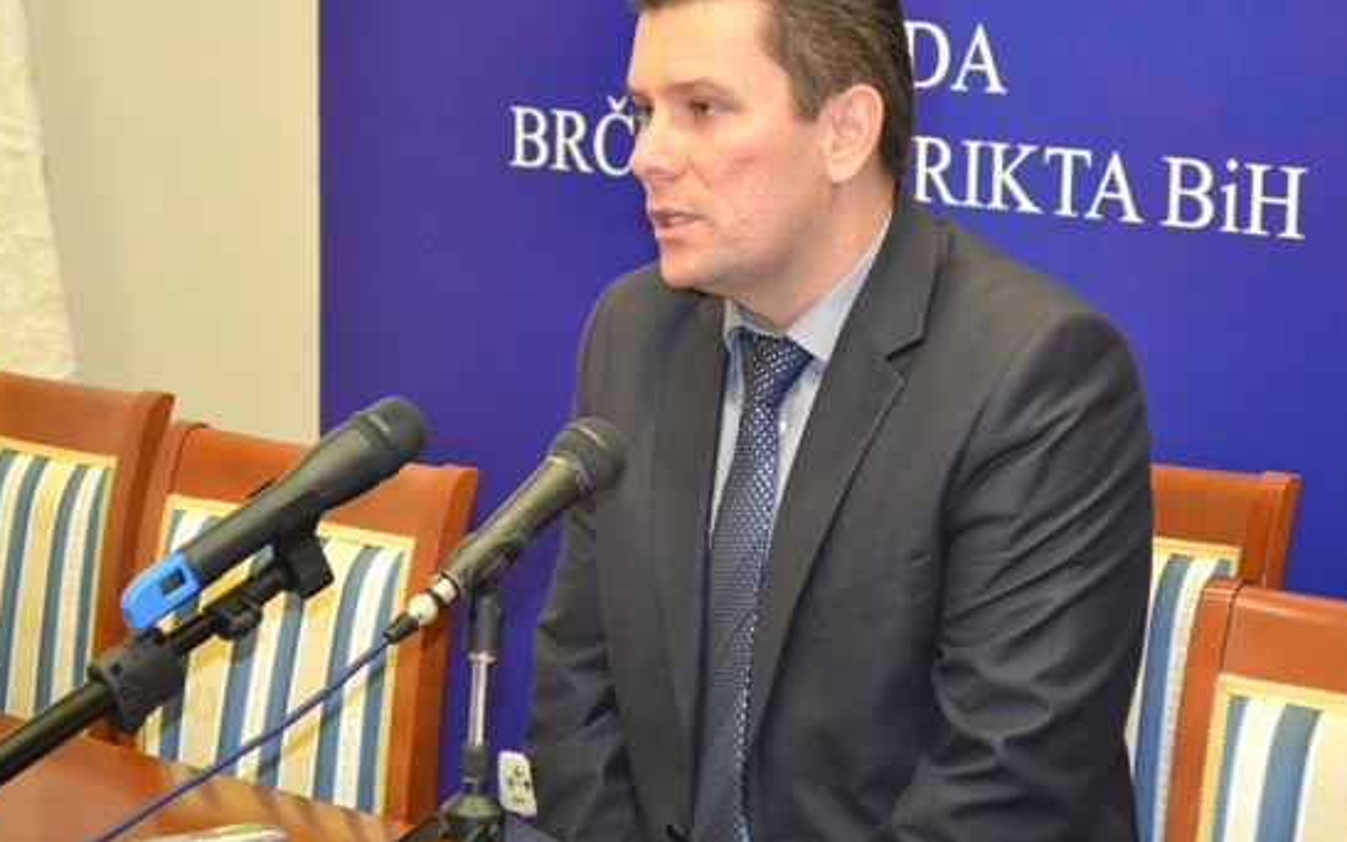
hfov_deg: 22.3
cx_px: 714
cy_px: 326
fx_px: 3414
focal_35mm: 93
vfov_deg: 14.1
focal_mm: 52
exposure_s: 1/60
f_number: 5.6
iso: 2800
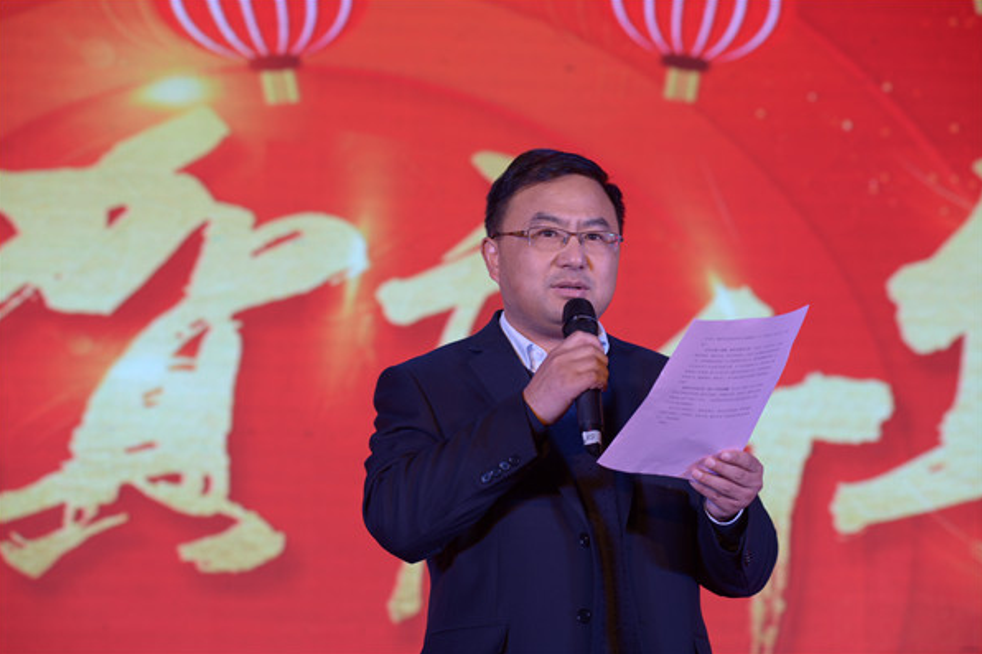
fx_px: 3709
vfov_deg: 10.1
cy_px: 326
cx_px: 491
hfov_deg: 15.1
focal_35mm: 136
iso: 200
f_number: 5.6
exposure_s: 1/100
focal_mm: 135
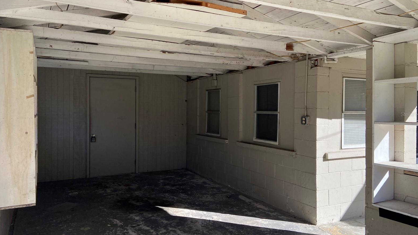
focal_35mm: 29
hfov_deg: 66.1
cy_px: 114
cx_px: 212
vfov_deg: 40.2
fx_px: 321
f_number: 1.8
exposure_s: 1/1754
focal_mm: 4.25
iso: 32
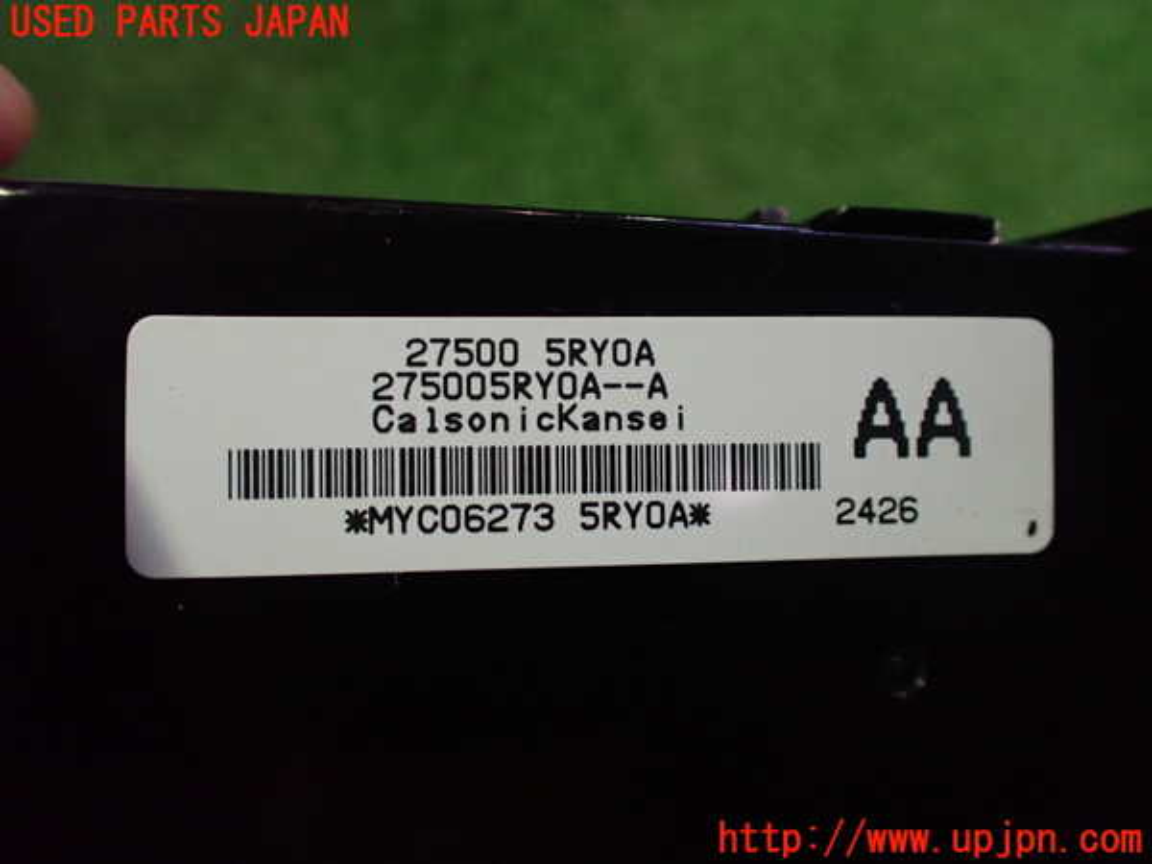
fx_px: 998
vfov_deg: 46.8
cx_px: 576
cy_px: 432
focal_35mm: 30
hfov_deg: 60.0
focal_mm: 5.4
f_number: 2.3
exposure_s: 1/80
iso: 800
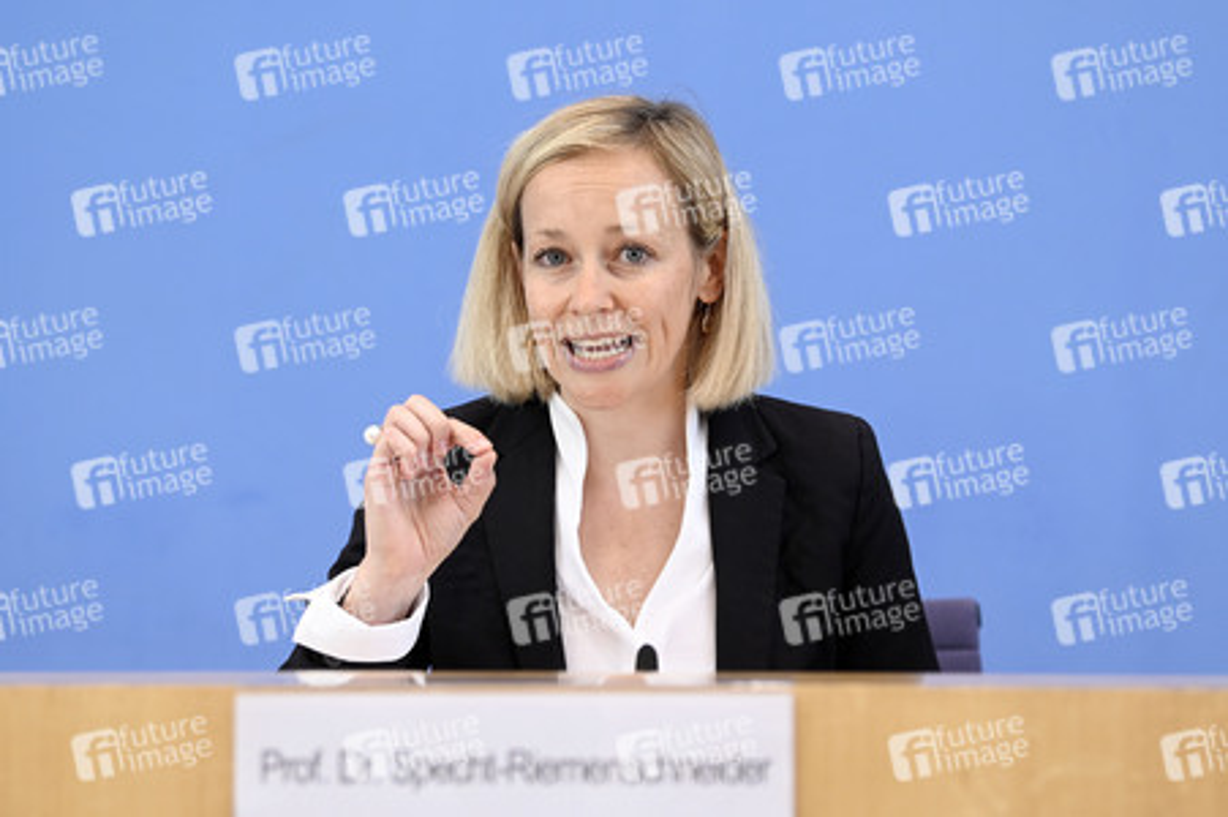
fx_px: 2795
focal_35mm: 82
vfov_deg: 16.6
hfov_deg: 24.8
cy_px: 408
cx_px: 614
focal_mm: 82
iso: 1000
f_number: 4
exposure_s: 1/400
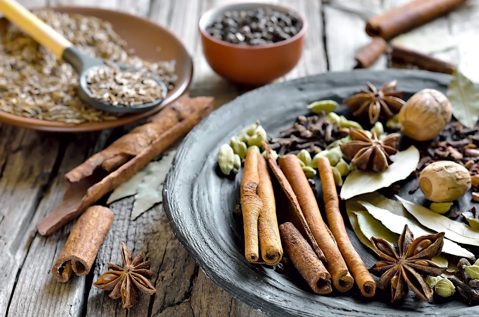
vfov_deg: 18.1
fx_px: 996
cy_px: 158
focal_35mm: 75
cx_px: 240
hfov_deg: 27.0
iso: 100
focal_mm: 50
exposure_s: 1.6
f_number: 7.1
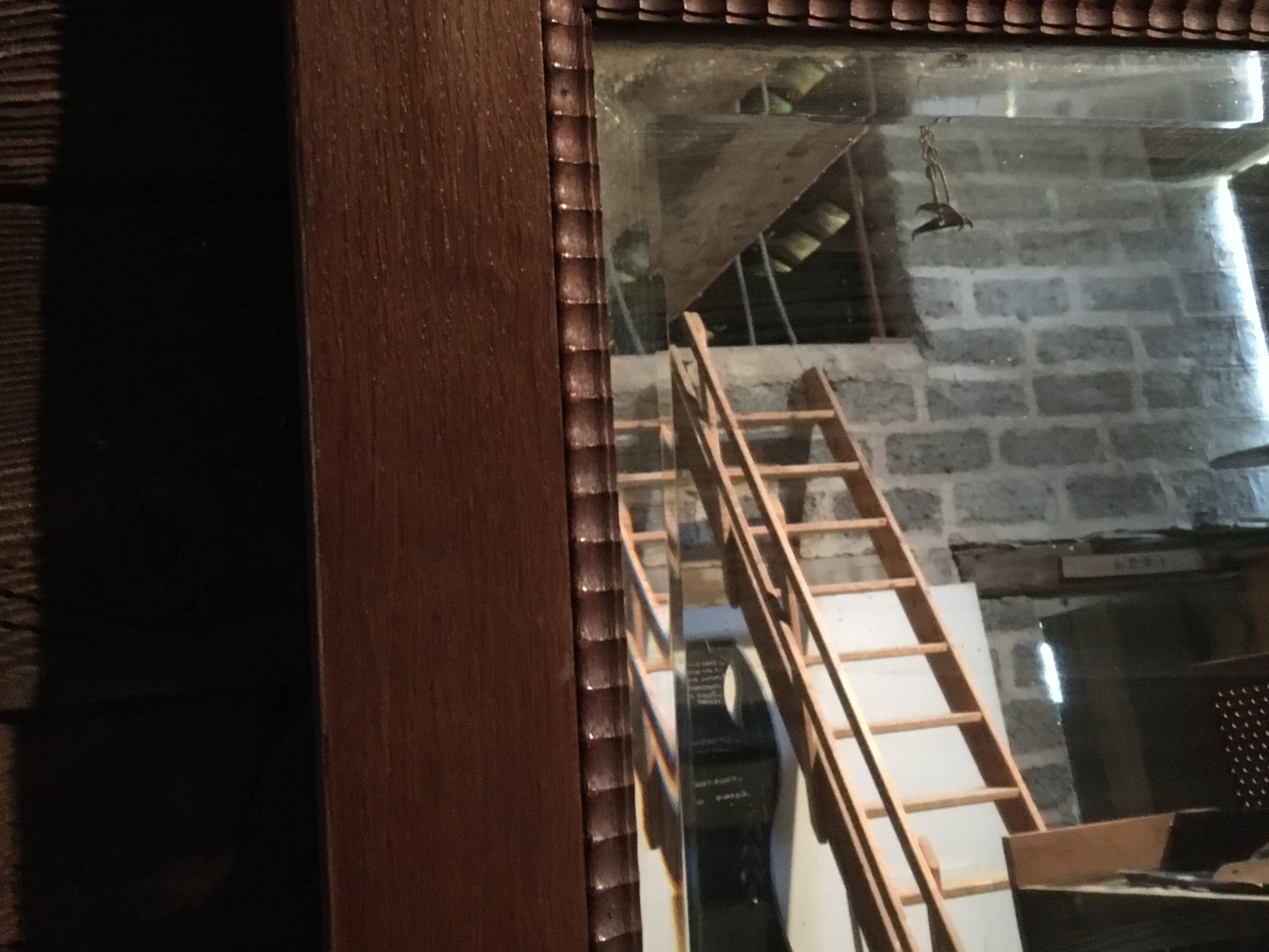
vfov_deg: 36.7
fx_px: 1430
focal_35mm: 39
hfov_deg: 47.9
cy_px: 373
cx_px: 636
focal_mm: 4.15
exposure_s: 1/17
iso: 320
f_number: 2.2
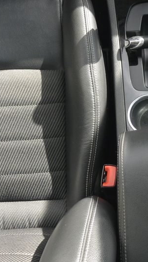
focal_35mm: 58
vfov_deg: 35.9
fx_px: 404
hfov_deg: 20.1
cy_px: 151
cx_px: 150
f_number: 4
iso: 200
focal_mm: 11
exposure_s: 1/250
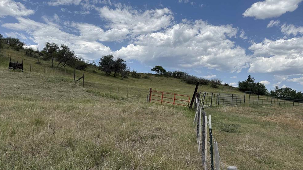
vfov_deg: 42.9
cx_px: 153
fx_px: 217
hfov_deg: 69.9
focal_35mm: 27
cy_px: 93
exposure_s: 1/5814
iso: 80
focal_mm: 6.76
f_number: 1.78
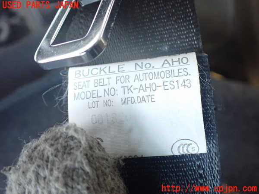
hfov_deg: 60.0
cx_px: 130
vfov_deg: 46.8
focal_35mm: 30
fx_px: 224
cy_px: 97
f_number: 2.3
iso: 800
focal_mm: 5.4
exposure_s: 1/60
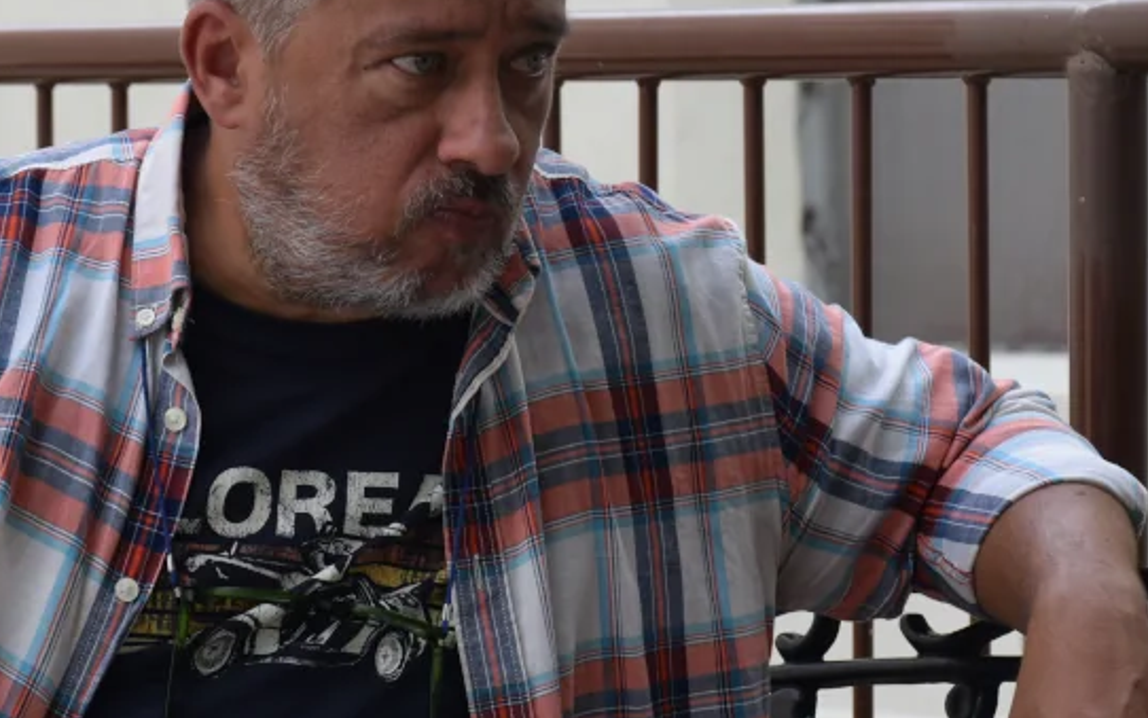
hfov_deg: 12.5
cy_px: 282
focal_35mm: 168
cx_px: 477
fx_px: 5257
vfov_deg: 7.8
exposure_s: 1/250
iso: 400
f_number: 8
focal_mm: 62
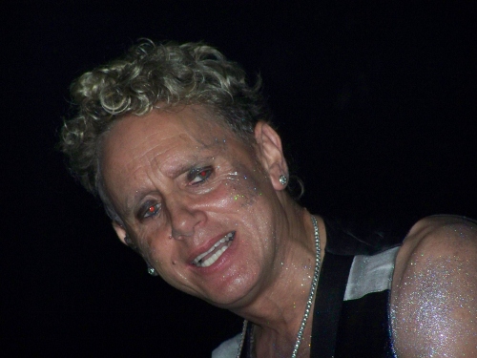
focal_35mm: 229
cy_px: 179
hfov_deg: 8.6
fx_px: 3156
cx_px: 238
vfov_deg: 6.5
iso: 320
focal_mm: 37.9
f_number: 3.2
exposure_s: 1/80
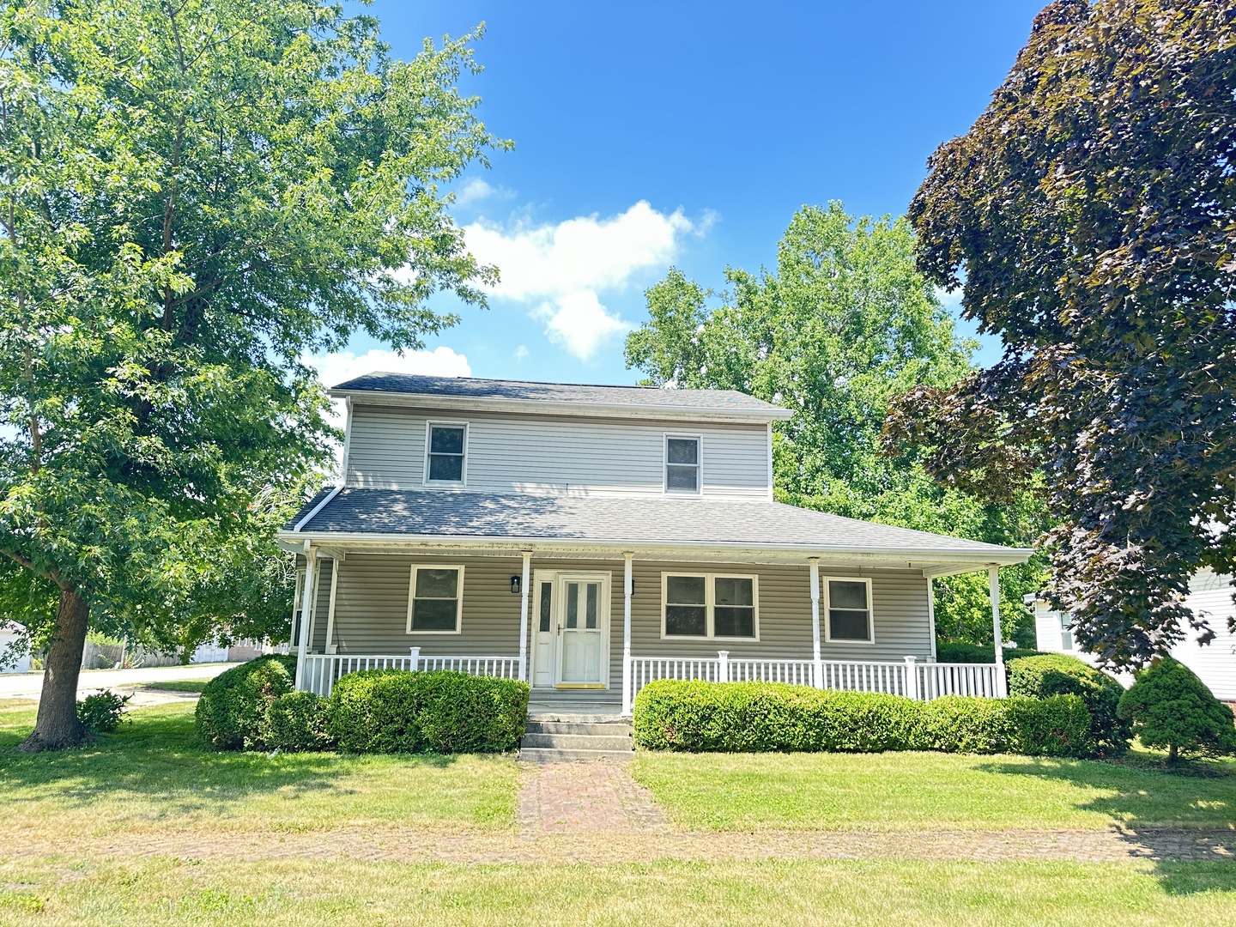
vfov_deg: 56.8
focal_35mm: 24
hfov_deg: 71.6
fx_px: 857
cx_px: 618
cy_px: 464
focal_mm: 6.86
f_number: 1.78
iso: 80
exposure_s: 1/392
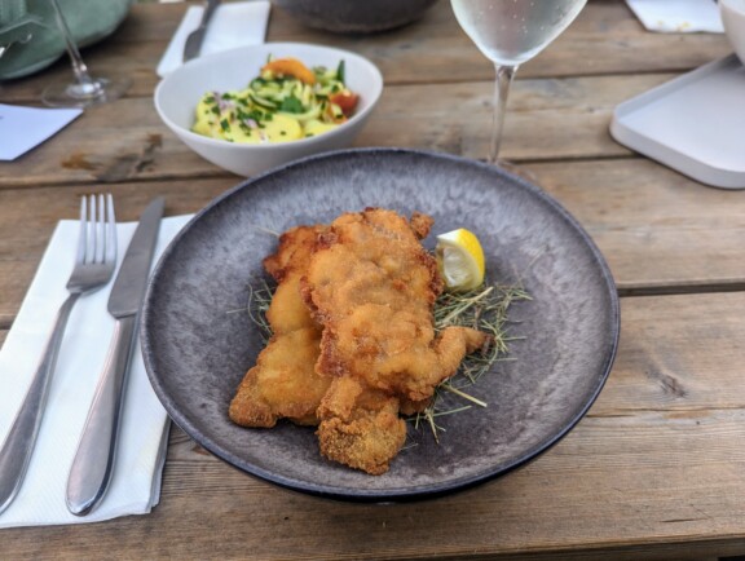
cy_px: 280
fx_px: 517
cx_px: 372
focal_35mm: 24
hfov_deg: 71.5
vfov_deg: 57.0
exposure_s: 1/26.7
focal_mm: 6.81
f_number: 1.85
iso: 156
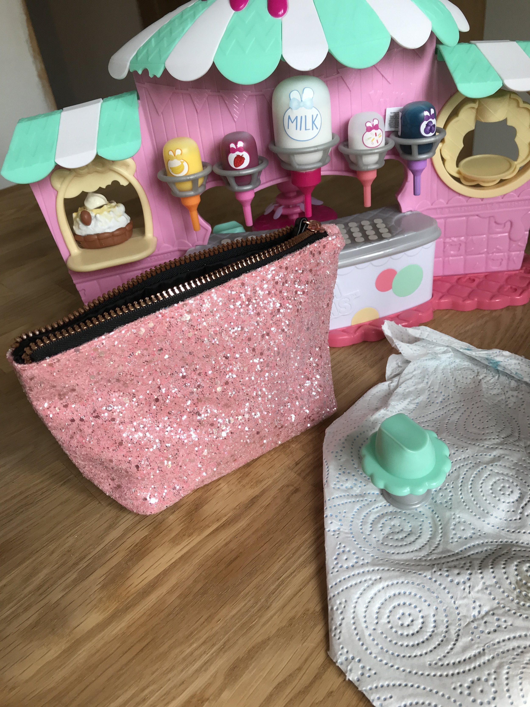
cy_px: 354
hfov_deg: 49.7
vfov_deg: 63.4
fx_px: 572
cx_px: 265
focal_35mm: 28
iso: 32
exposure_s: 1/100
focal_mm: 3.99
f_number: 1.8
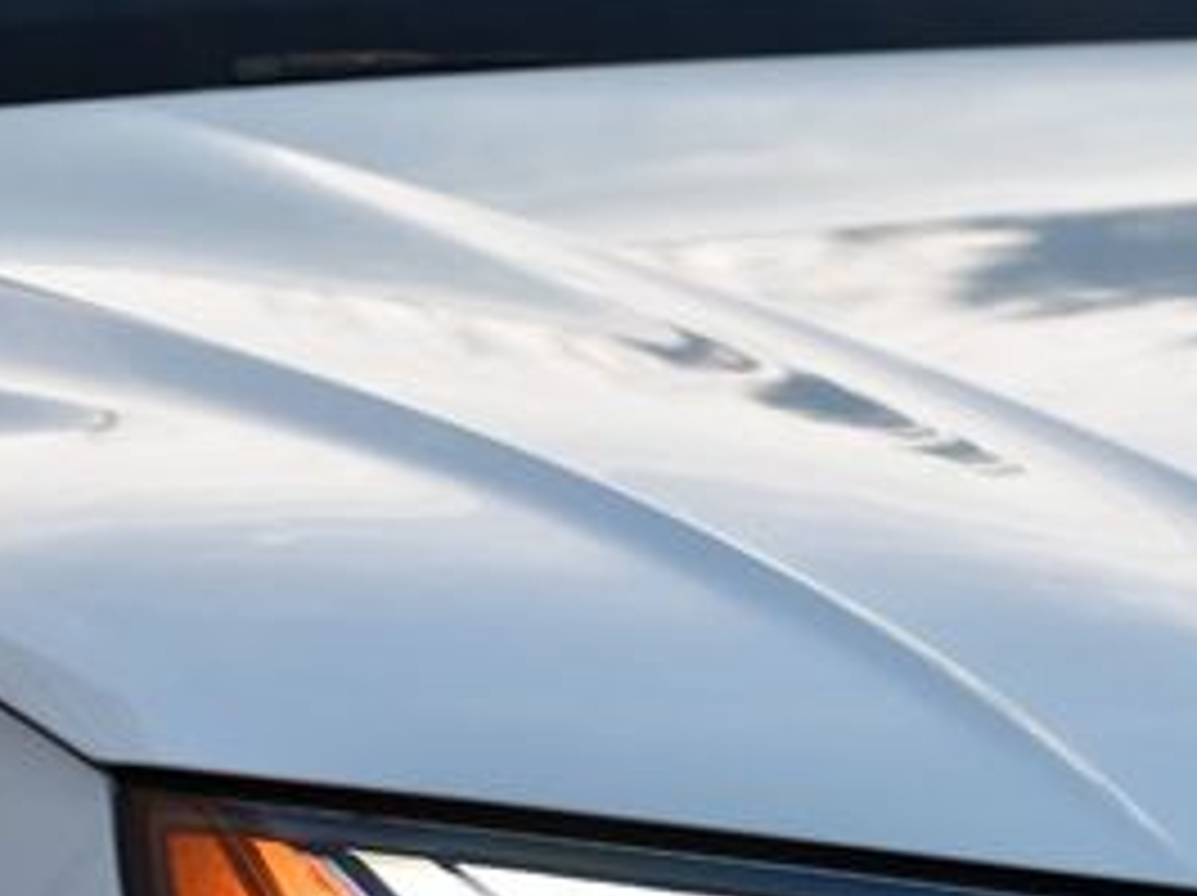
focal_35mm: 382
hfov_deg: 5.2
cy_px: 937
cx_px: 958
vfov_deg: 3.9
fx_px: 13197
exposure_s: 1/250
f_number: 4.8
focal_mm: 110
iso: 400
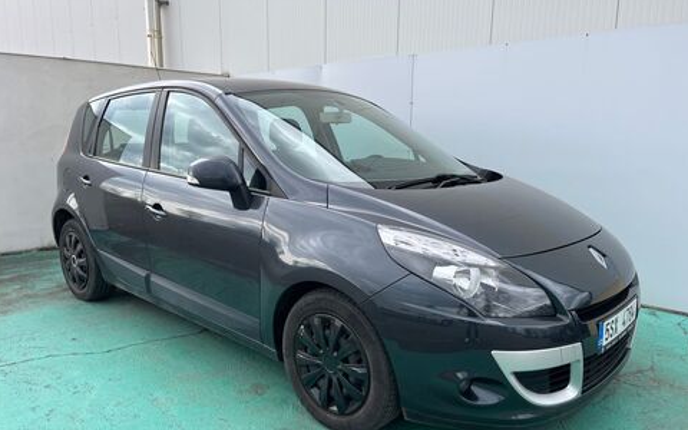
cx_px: 344
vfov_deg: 44.3
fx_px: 525
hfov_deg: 66.5
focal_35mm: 28
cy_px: 257
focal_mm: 5.1
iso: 50
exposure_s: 1/827
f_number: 1.6
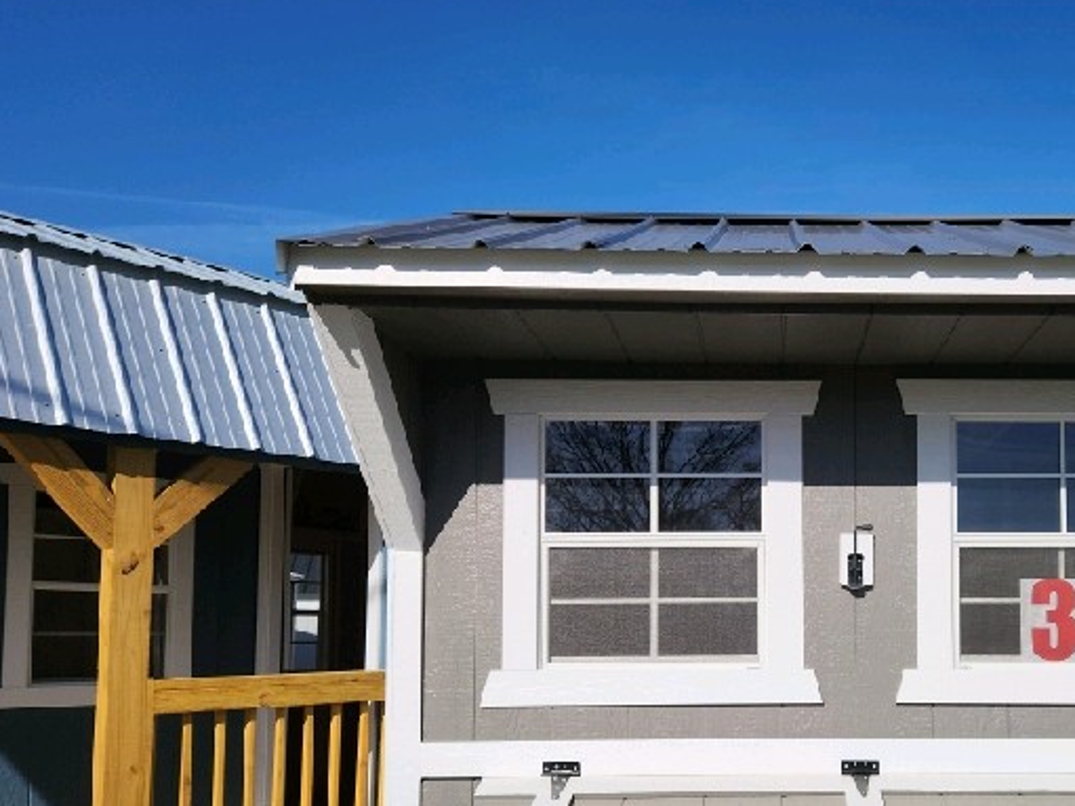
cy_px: 570
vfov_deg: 38.9
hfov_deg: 49.1
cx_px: 823
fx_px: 1118
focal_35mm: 36
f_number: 1.8
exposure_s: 1/3333
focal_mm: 5.4
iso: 20
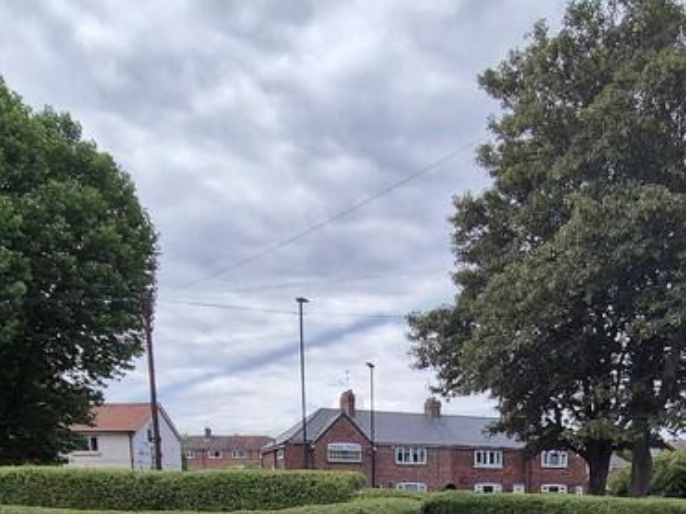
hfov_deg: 50.0
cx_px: 484
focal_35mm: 36
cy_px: 622
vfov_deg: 32.5
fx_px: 713
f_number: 2.2
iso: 50
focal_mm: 2.2
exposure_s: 1/1748
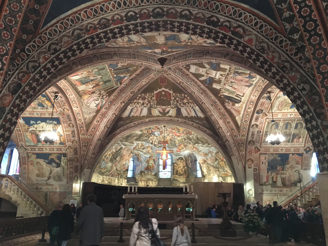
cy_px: 123
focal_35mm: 29
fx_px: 275
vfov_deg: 48.2
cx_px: 164
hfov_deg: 61.7
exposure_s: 1/17
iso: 250
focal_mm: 4.15
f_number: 2.2
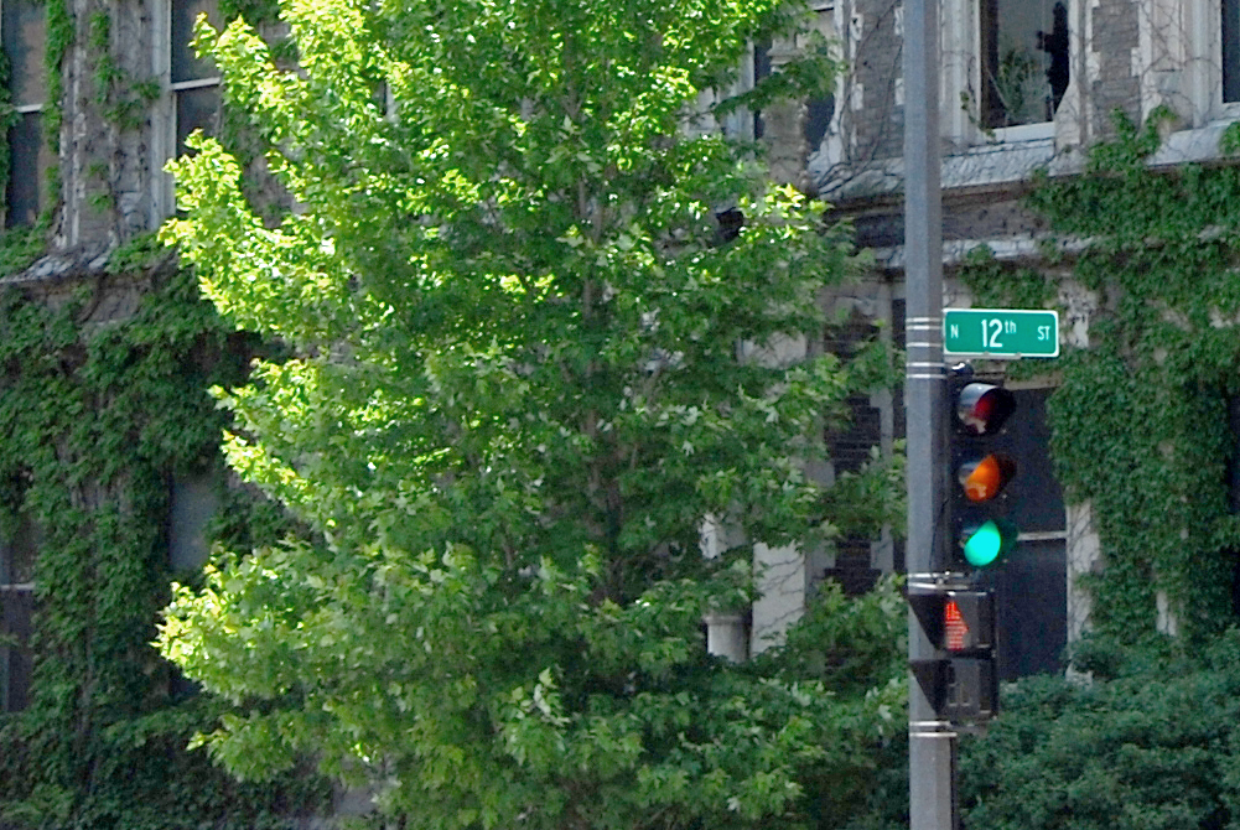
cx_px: 891
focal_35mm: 232
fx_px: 8000
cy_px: -498
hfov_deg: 8.9
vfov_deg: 5.9
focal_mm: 40
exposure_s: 1/250
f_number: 7.1
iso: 100
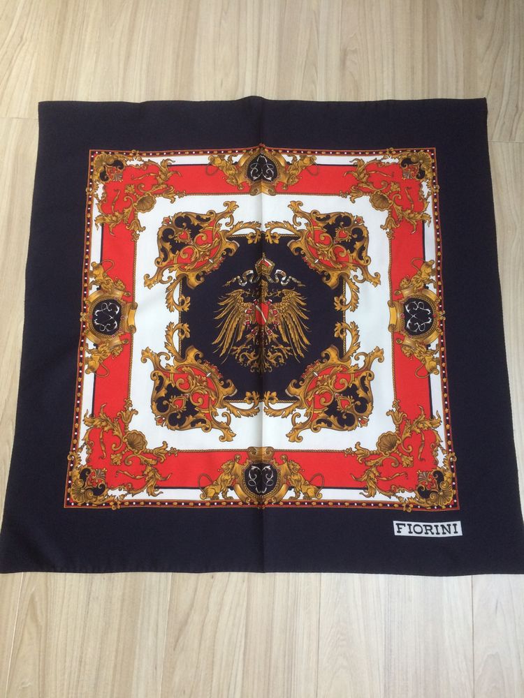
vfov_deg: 61.7
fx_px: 585
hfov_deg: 48.2
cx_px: 262
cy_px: 349
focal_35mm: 29
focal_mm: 4.15
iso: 80
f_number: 2.2
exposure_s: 1/33
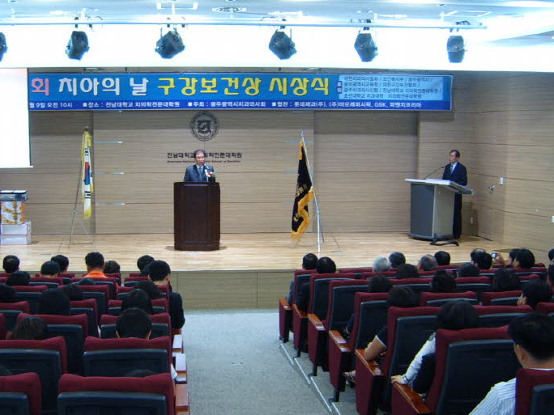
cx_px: 212
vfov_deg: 31.4
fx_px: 736
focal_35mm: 46
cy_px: 245
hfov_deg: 41.0
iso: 141
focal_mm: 6.2
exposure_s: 1/10
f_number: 2.9
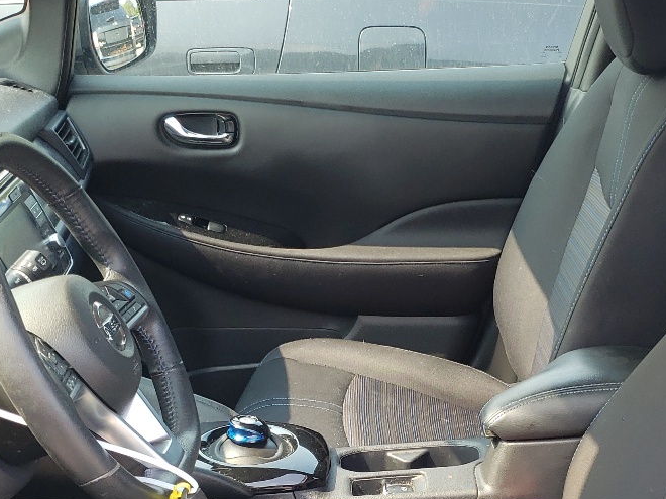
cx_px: 348
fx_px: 1212
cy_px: 439
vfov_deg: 22.8
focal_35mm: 63
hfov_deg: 30.7
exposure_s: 1/270
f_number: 1.5
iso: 50
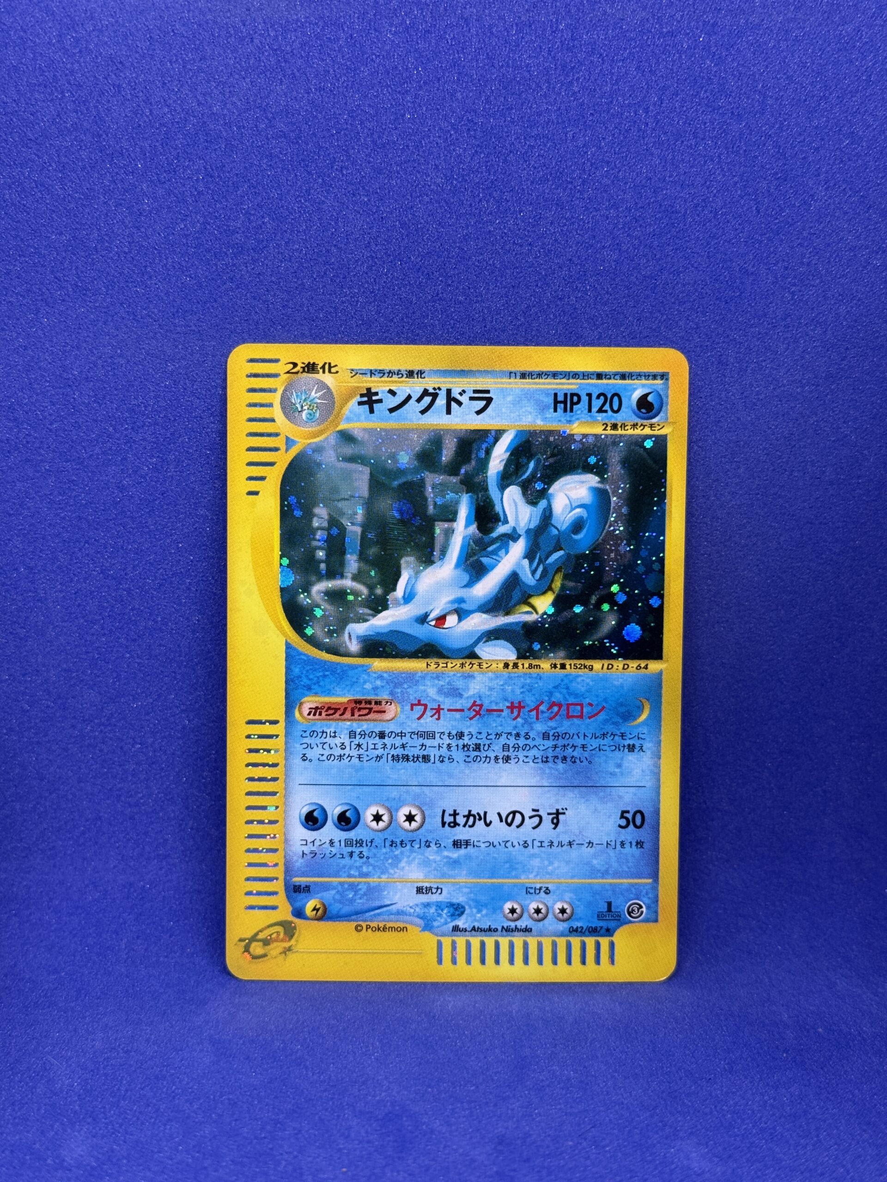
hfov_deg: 30.3
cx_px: 444
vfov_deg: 39.7
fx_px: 1640
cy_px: 591
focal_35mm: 48
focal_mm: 6.76
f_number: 1.78
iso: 80
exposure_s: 1/104
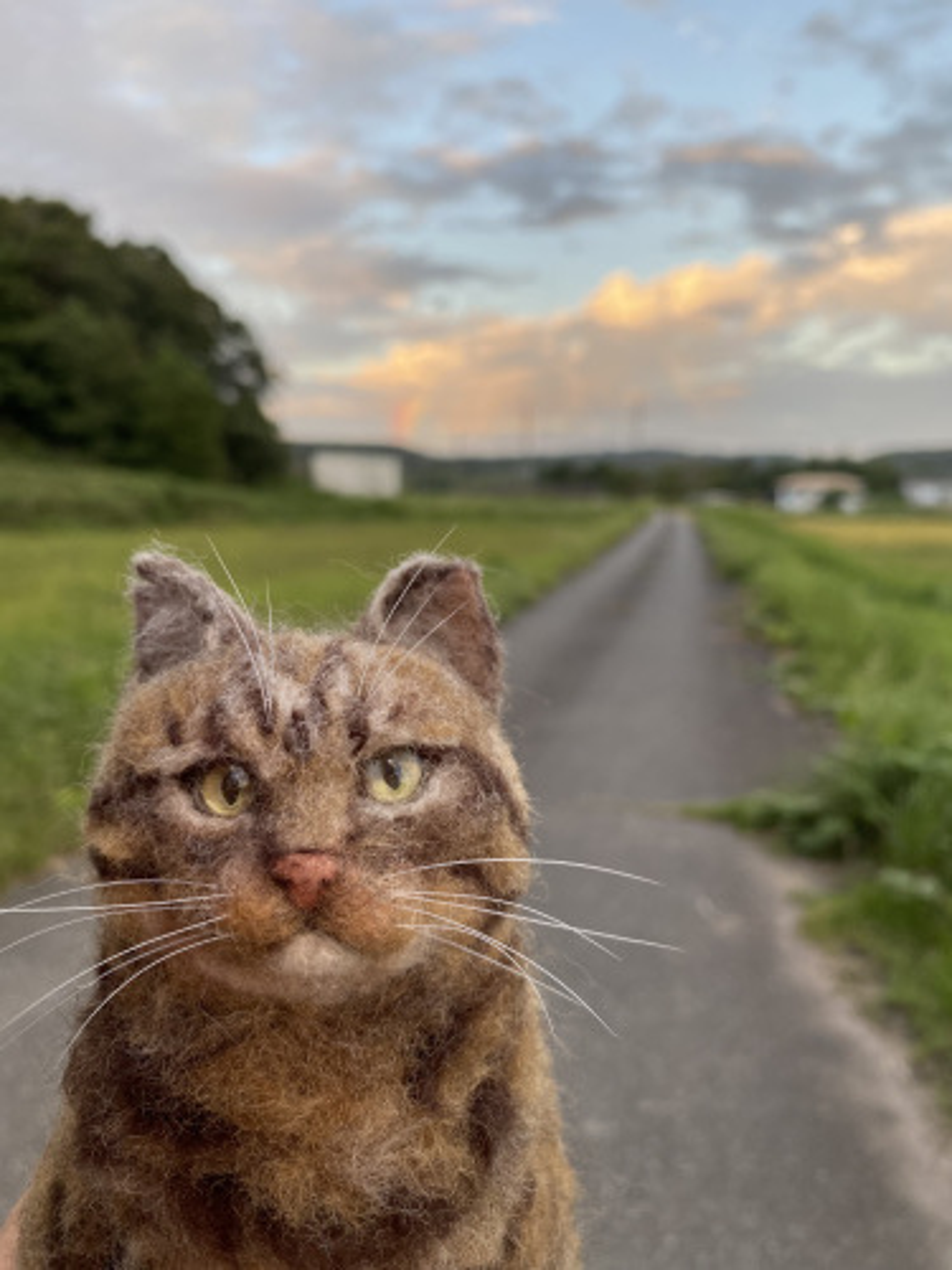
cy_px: 635
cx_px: 476
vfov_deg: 67.3
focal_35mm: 26
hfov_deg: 53.1
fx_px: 953
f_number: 1.8
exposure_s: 1/174
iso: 32
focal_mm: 4.25
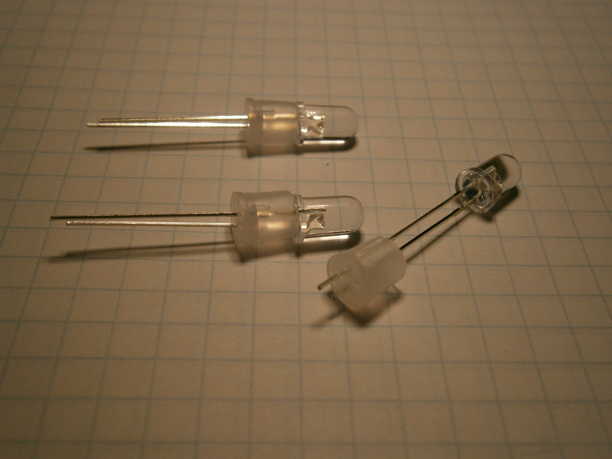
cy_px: 230
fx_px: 831
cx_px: 306
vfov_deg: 30.9
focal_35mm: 47
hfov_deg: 40.4
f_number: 3.4
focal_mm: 8.3
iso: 250
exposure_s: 1/250
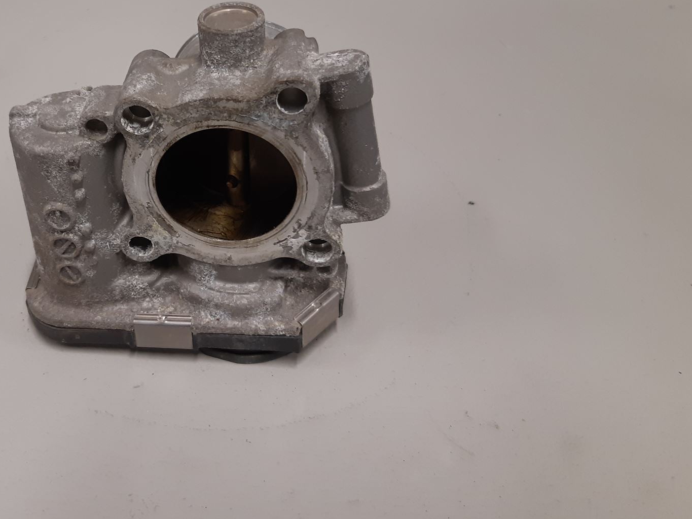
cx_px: 179
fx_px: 780
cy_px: 167
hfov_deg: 46.3
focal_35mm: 39
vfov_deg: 36.4
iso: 100
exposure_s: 1/50
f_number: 1.7
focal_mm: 3.93
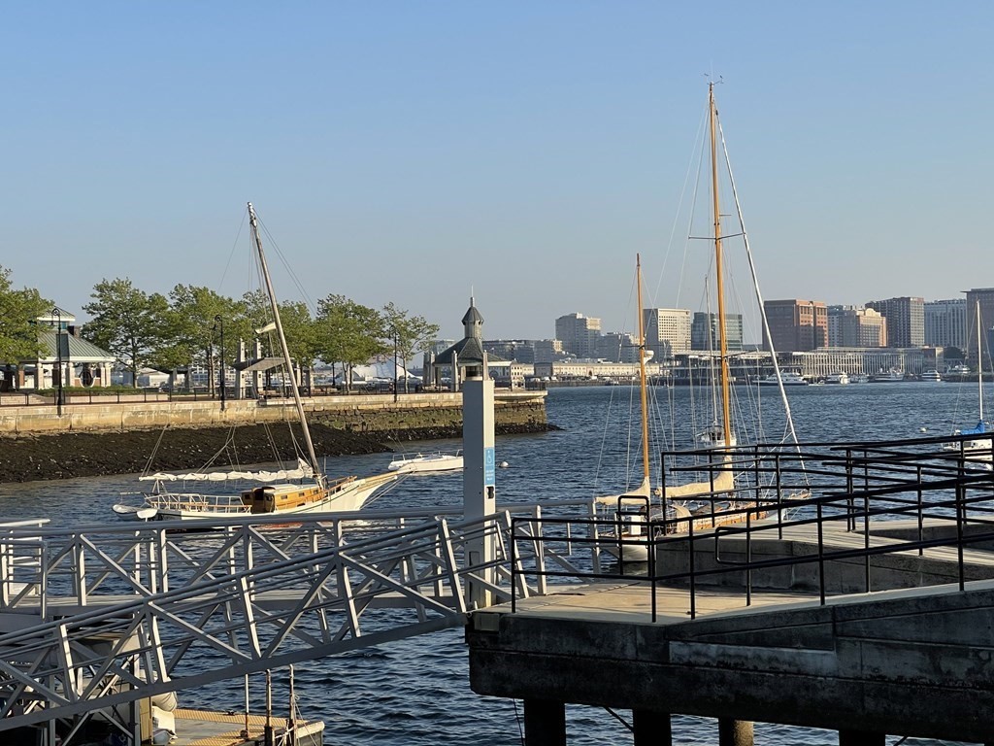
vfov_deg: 22.9
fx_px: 1838
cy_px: 373
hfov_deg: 30.3
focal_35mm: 64
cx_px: 497
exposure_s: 1/874
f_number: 2.2
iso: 20
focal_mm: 7.5
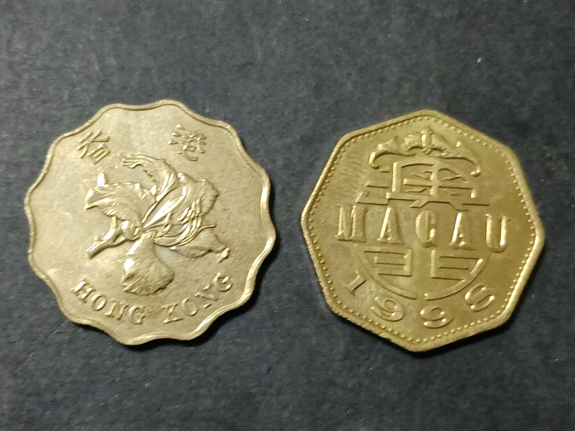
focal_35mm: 64
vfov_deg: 22.9
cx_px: 288
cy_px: 216
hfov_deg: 30.3
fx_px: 1063
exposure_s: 1/33.3
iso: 908
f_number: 1.8
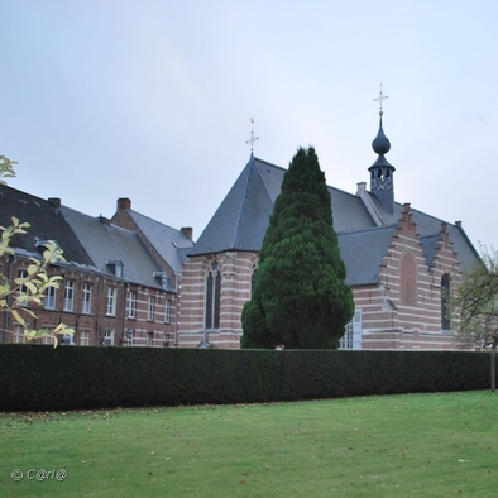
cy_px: 250
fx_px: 570
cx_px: 343
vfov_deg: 47.2
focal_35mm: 35
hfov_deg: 46.3
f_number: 3.8
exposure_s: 1/60
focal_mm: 18
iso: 280
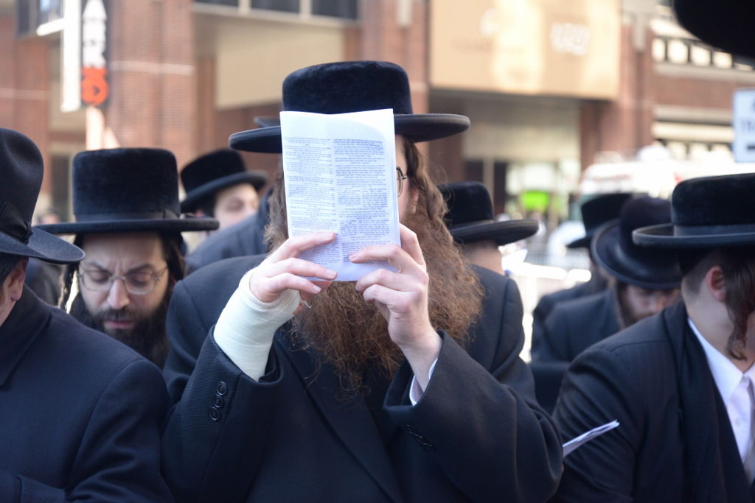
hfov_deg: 30.5
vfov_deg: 20.6
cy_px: 252
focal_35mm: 66
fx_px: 1384
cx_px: 378
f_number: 4.5
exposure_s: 1/200
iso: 1250
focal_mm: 66
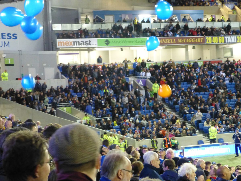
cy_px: 90
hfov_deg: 23.0
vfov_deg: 17.4
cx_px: 120
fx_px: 592
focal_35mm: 85
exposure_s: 1/15
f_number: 5.2
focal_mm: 15.1
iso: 1250
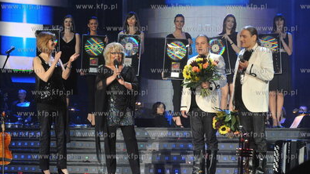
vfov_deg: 11.2
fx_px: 888
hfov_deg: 19.8
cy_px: 103
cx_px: 155
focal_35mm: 108
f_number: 5.6
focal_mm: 102
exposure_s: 1/250
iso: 3200
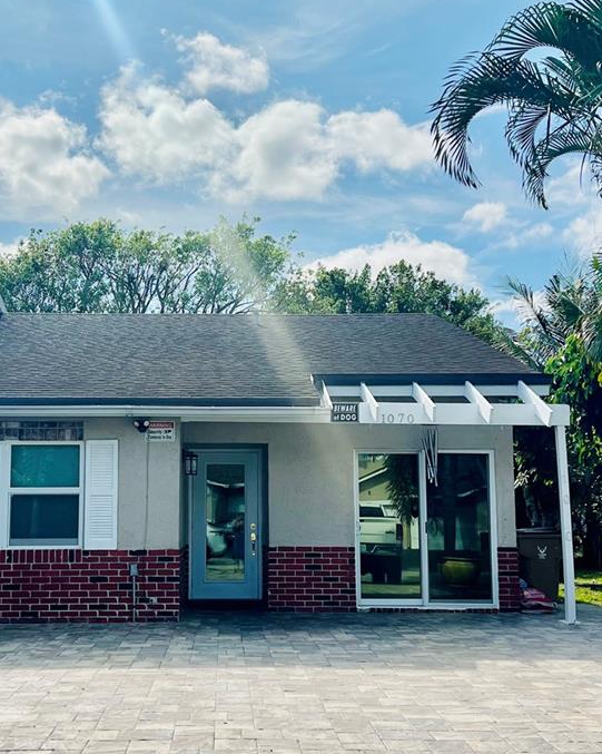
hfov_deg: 33.3
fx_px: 1003
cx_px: 234
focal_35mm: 45
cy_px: 408
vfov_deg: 41.1
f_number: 1.5
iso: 50
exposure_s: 1/11364
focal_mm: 5.7
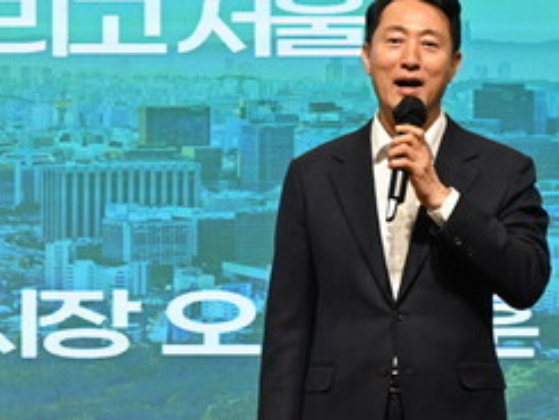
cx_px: 59
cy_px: 58
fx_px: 4976
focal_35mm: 308
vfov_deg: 4.8
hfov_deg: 6.4
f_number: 6.3
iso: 2500
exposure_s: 1/250
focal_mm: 125
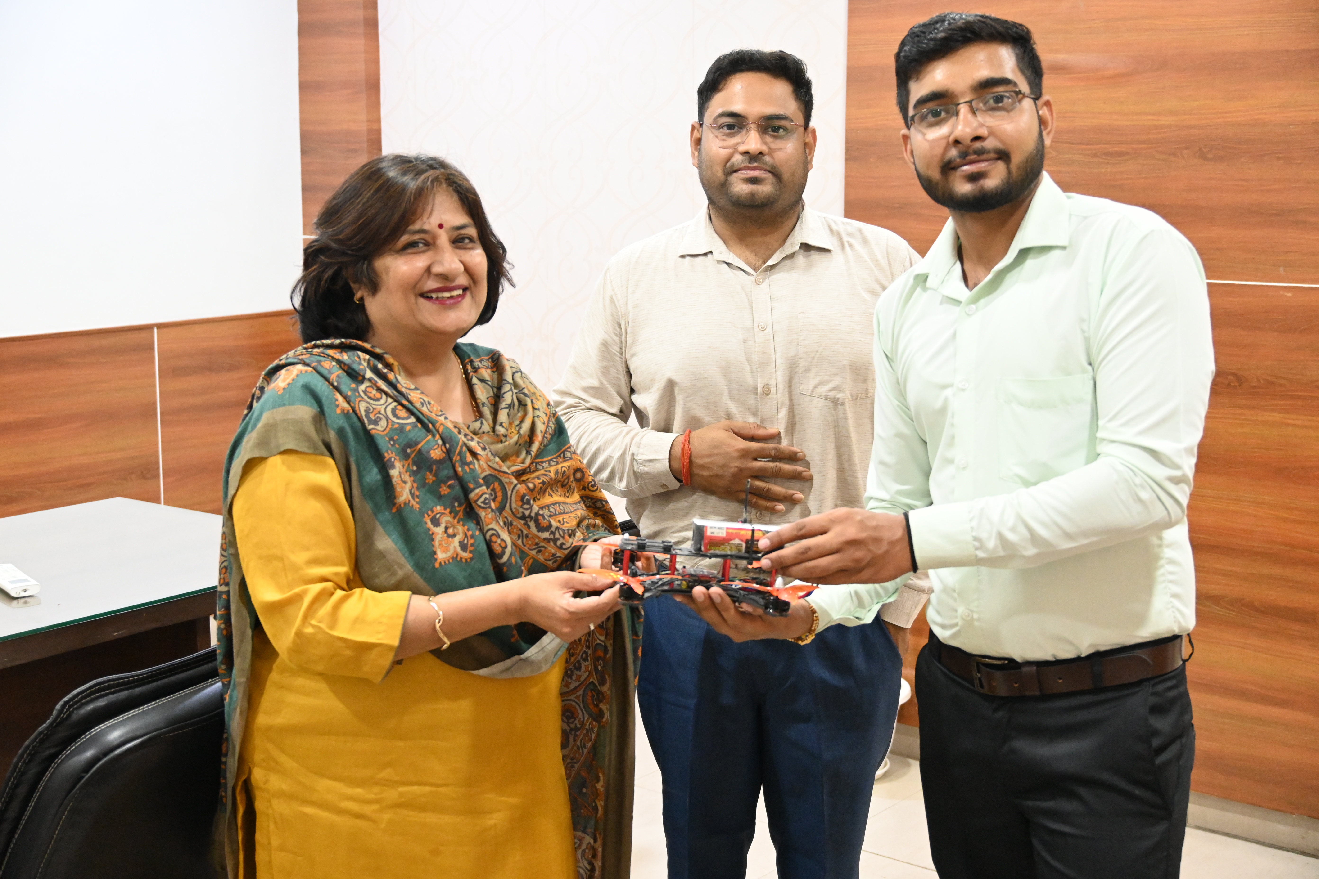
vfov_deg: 28.5
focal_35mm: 47
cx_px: 660
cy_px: 440
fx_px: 1731
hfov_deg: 41.7
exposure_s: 1/60
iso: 3600
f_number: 4
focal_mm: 31.5
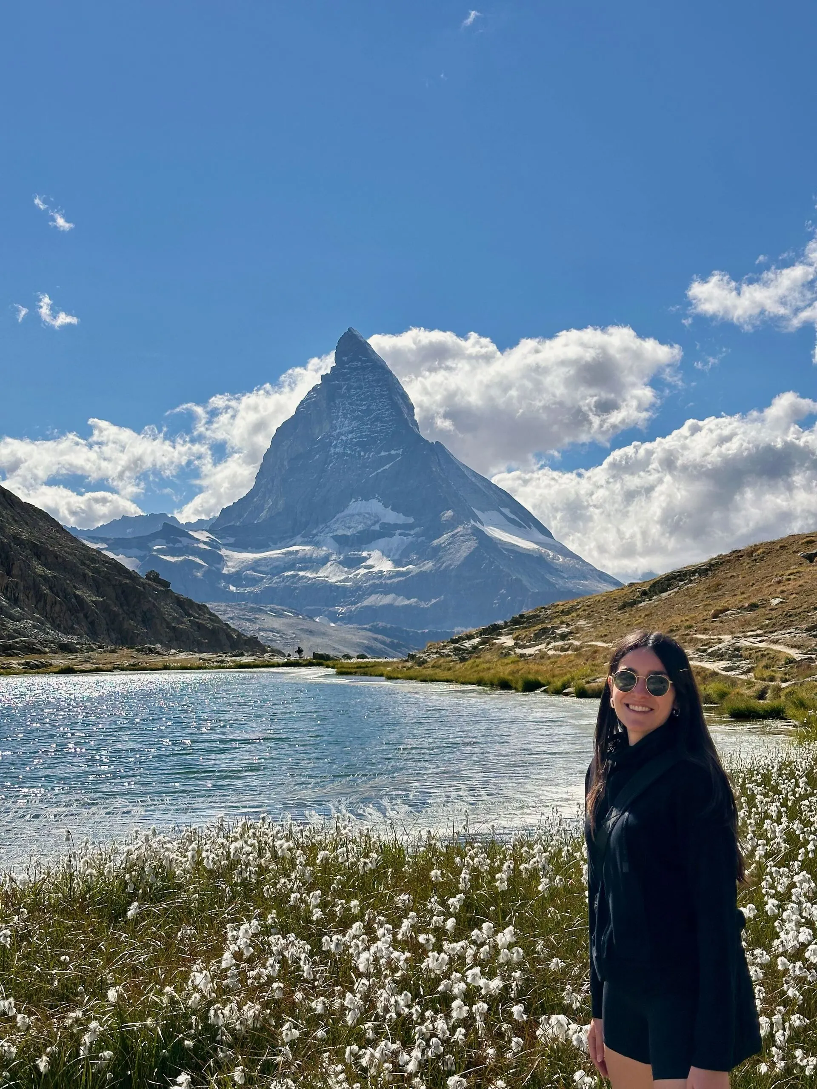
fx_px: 1511
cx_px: 408
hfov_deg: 30.3
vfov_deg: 39.7
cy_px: 544
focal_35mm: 48
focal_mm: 6.86
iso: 64
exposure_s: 1/7634
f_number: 1.78
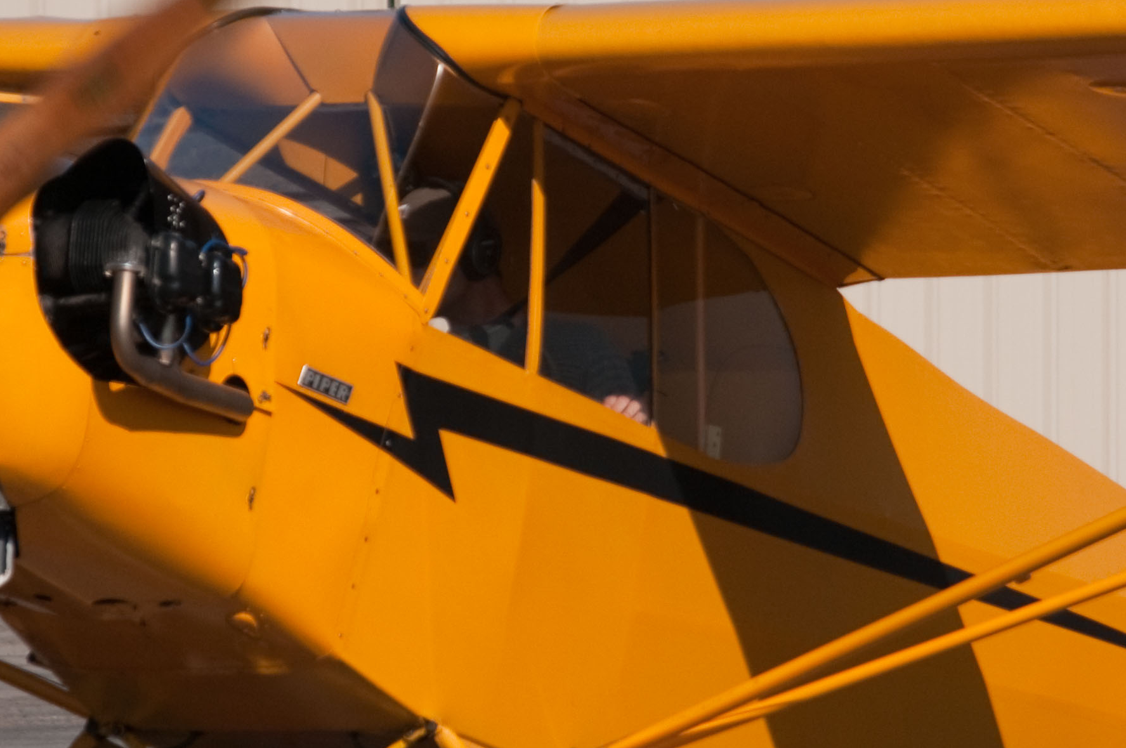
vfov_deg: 3.1
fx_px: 13808
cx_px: 512
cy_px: 287
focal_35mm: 442
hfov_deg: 4.7
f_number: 5.3
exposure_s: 1/500
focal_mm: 122
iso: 200
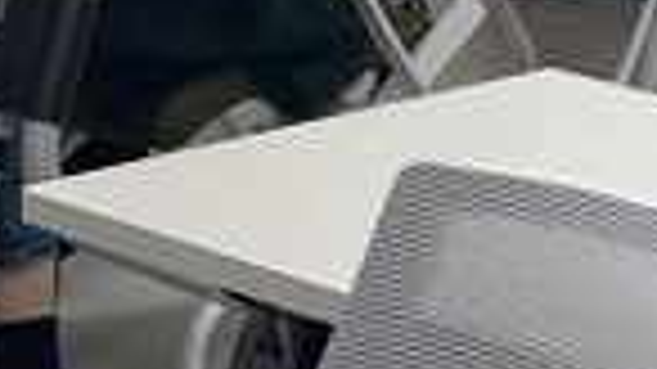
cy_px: -349
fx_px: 3605
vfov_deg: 5.7
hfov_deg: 10.4
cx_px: 524
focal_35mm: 207
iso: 80
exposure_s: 1/120
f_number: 1.6
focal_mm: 5.1
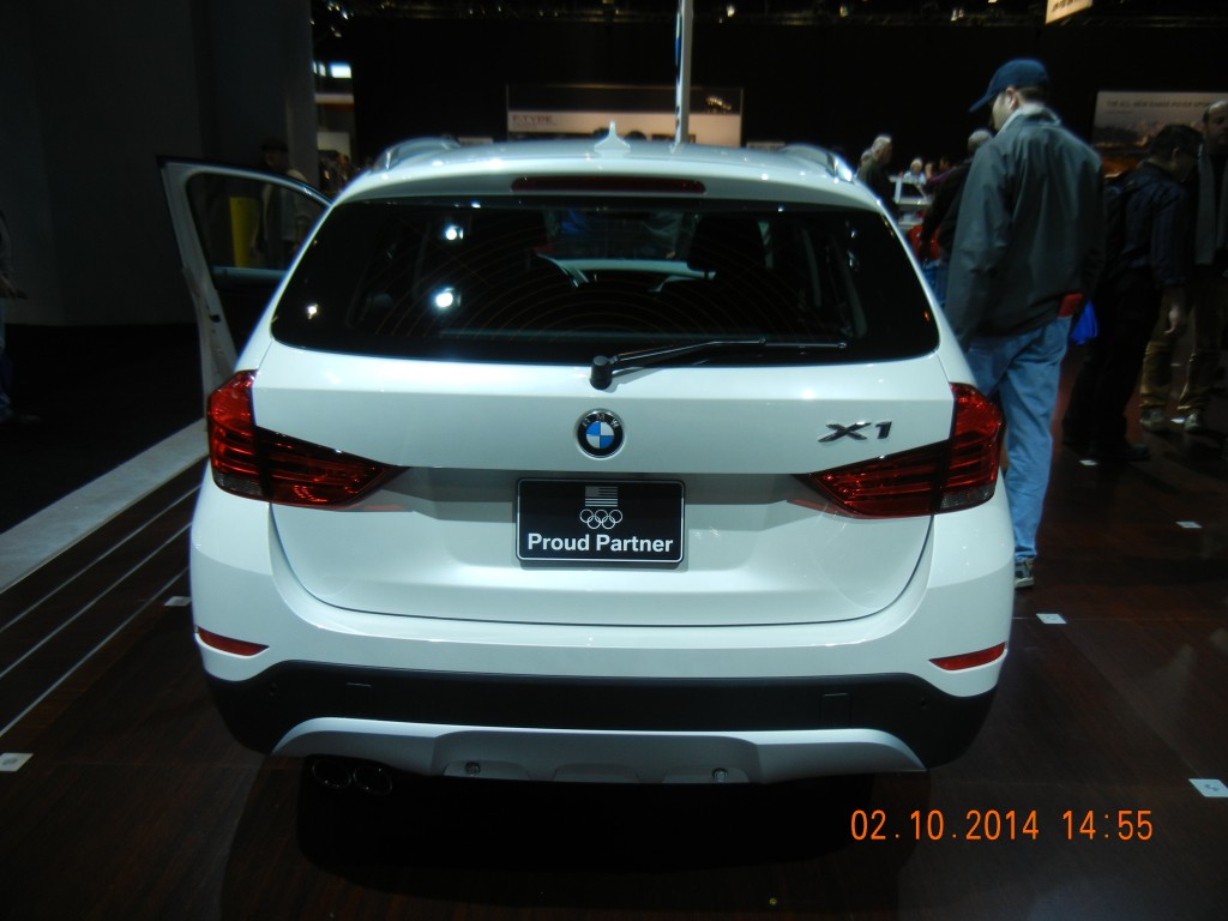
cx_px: 614
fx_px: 1064
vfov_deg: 46.8
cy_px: 460
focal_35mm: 30
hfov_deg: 60.0
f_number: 3.5
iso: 180
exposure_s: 1/110
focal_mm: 5.4
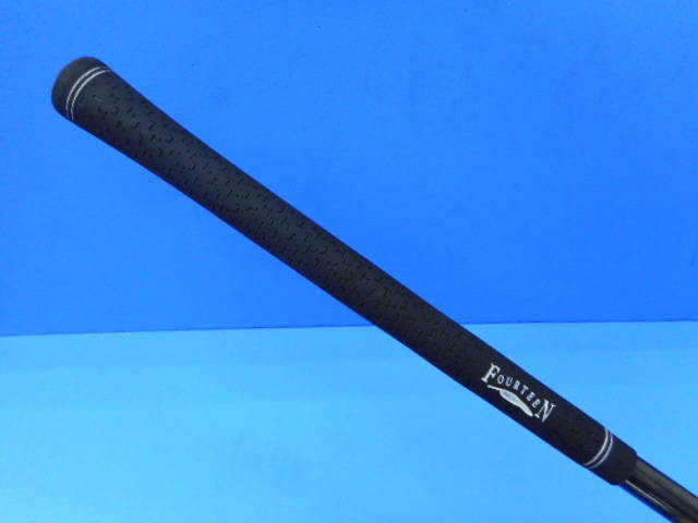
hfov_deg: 69.4
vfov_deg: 54.9
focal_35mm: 25
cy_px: 262
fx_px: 504
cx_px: 349
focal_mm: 4.5
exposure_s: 1/30
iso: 140
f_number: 3.7
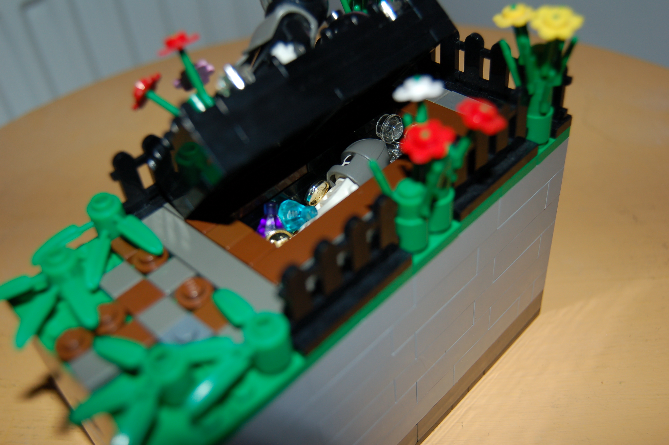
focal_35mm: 39
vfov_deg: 34.1
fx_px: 724
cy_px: 222
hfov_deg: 49.6
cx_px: 334
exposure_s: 1/60
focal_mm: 26
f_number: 4
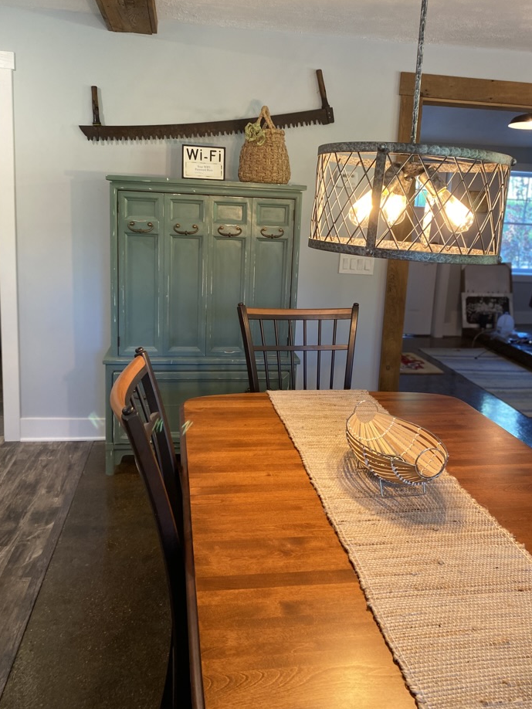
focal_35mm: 29
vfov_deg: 61.5
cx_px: 276
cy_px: 316
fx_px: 594
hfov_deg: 48.2
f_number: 1.8
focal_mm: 4.25
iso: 160
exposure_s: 1/60
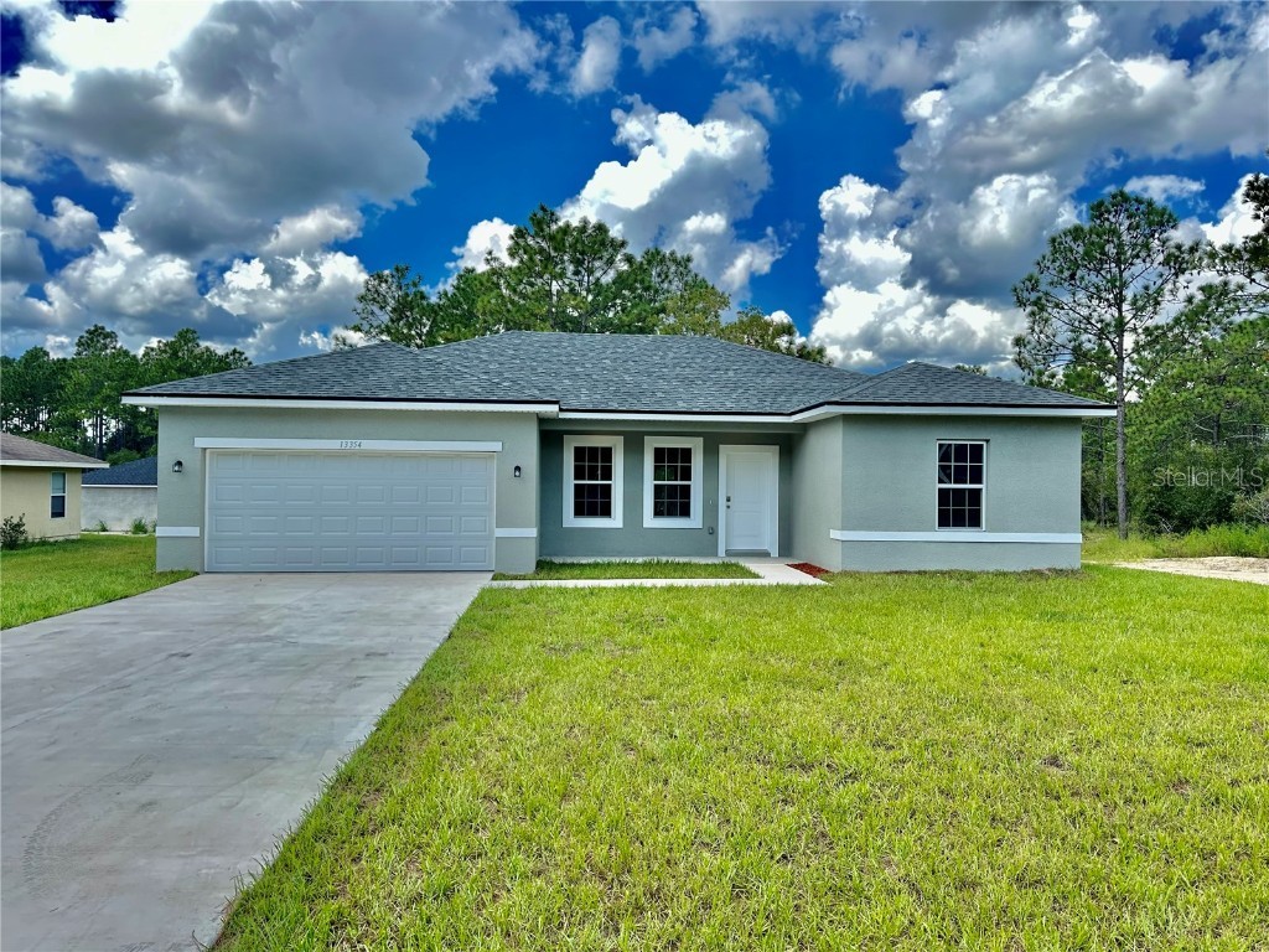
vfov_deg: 56.8
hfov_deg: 71.6
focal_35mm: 24
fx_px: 880
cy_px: 476
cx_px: 634
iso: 80
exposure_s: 1/1062
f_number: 1.78
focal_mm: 6.86
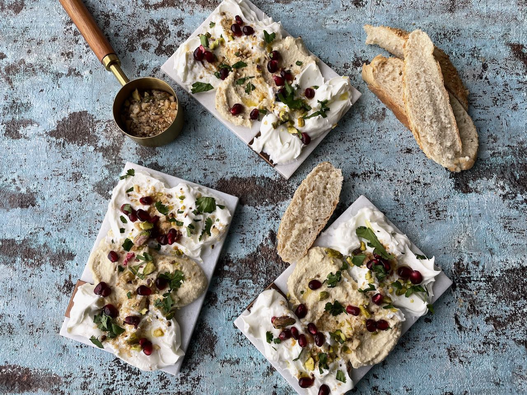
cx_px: 264
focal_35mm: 26
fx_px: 396
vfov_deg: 53.1
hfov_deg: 67.3
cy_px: 198
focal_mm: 4.2
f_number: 1.6
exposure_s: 1/121
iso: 40
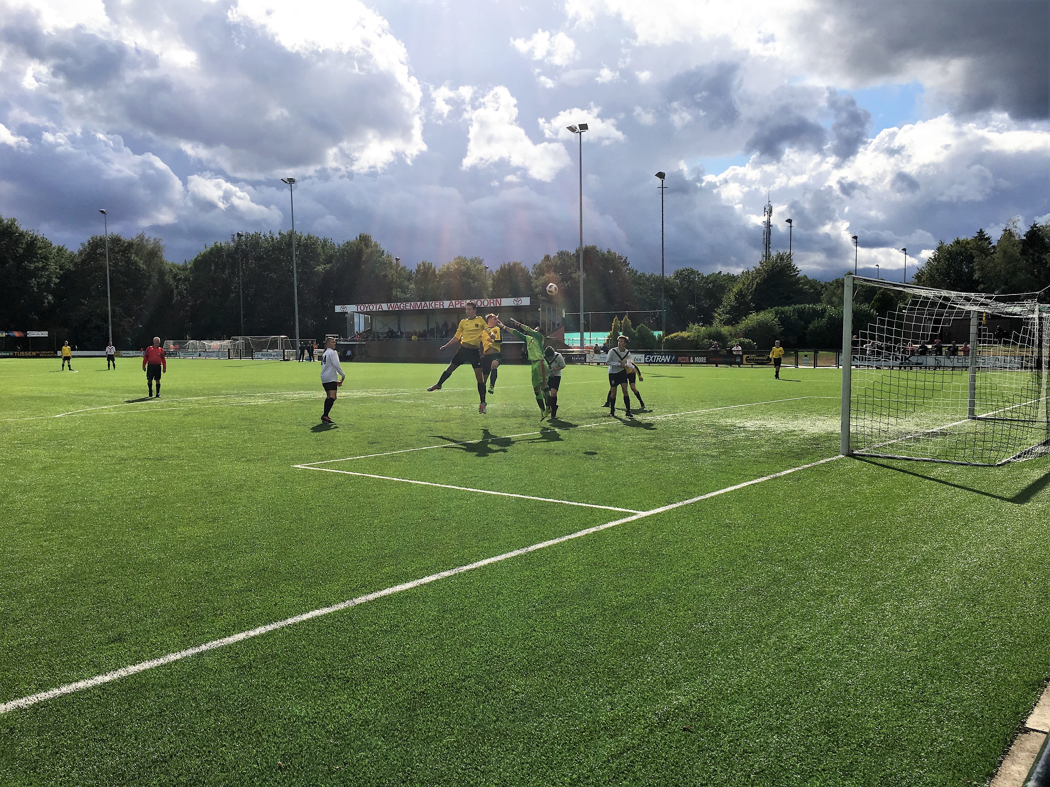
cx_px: 525
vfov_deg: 48.2
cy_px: 394
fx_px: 880
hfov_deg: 61.7
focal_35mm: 29
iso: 25
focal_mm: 4.15
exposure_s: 1/2849
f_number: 2.2
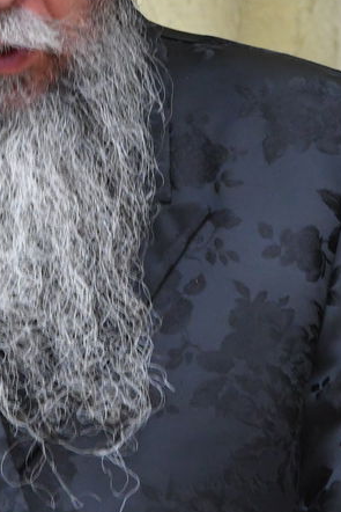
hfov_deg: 1.4
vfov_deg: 2.2
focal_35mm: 950
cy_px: 189
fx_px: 13486
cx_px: 54
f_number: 5.6
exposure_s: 1/100
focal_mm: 200
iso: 2500
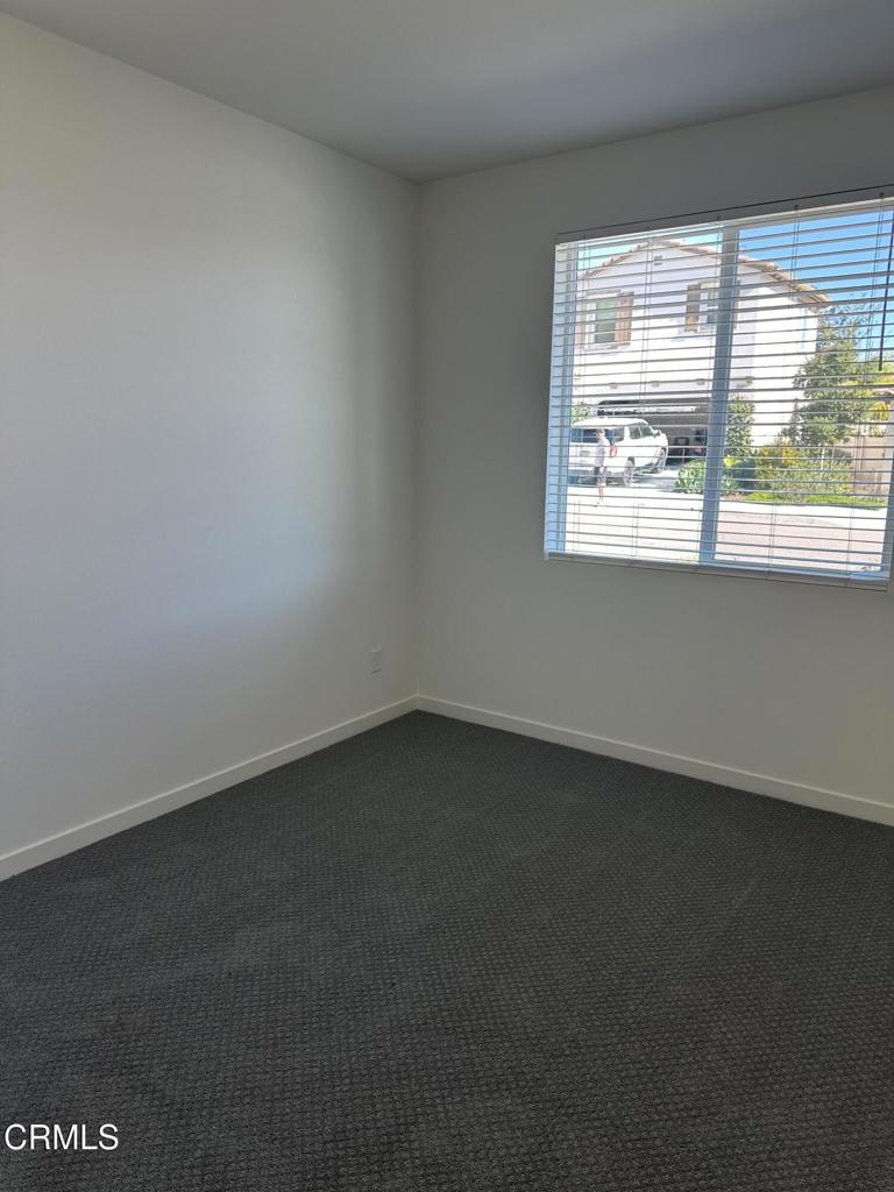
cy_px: 596
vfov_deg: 71.6
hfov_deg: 56.8
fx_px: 826
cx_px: 447
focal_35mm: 24
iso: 100
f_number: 1.78
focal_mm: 6.86
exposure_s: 1/162
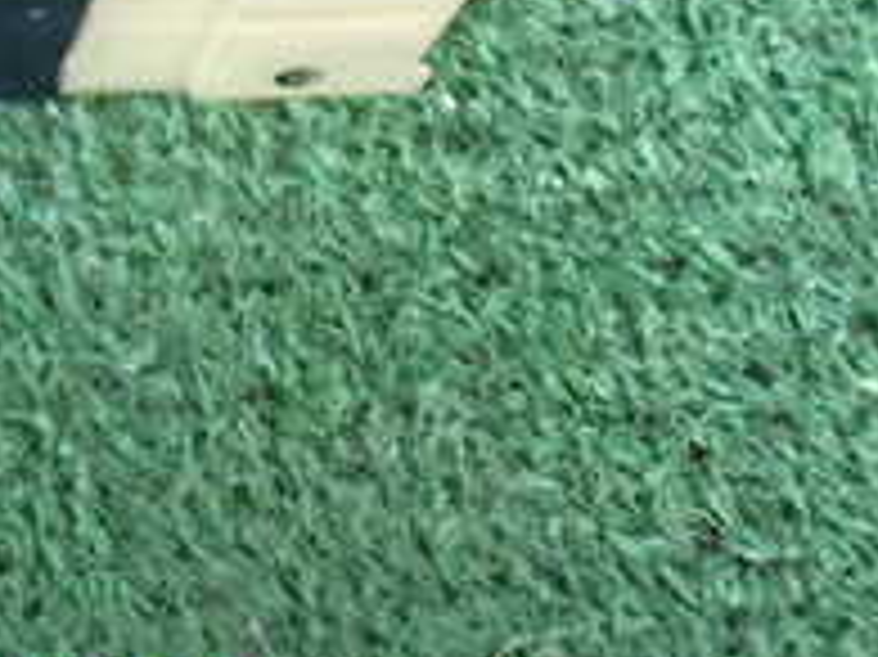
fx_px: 2814
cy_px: -243
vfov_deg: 12.8
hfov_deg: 16.1
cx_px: -464
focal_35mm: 111
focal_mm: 6.37
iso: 800
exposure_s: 1/30
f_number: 2.5
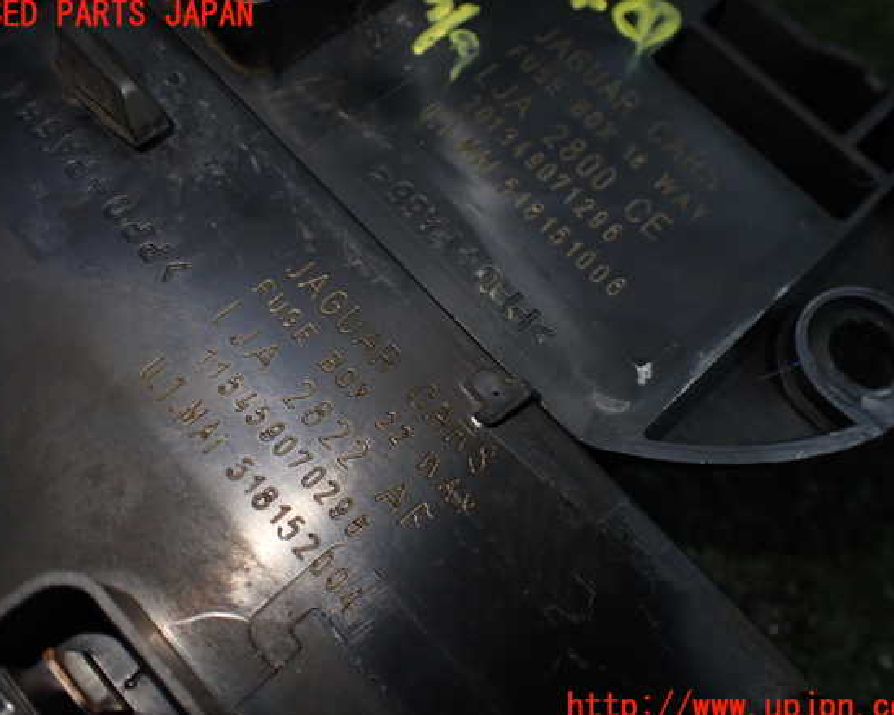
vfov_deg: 45.8
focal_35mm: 32
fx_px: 847
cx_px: 446
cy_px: 362
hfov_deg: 55.7
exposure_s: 1/125
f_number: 2.3
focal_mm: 5.4
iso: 250
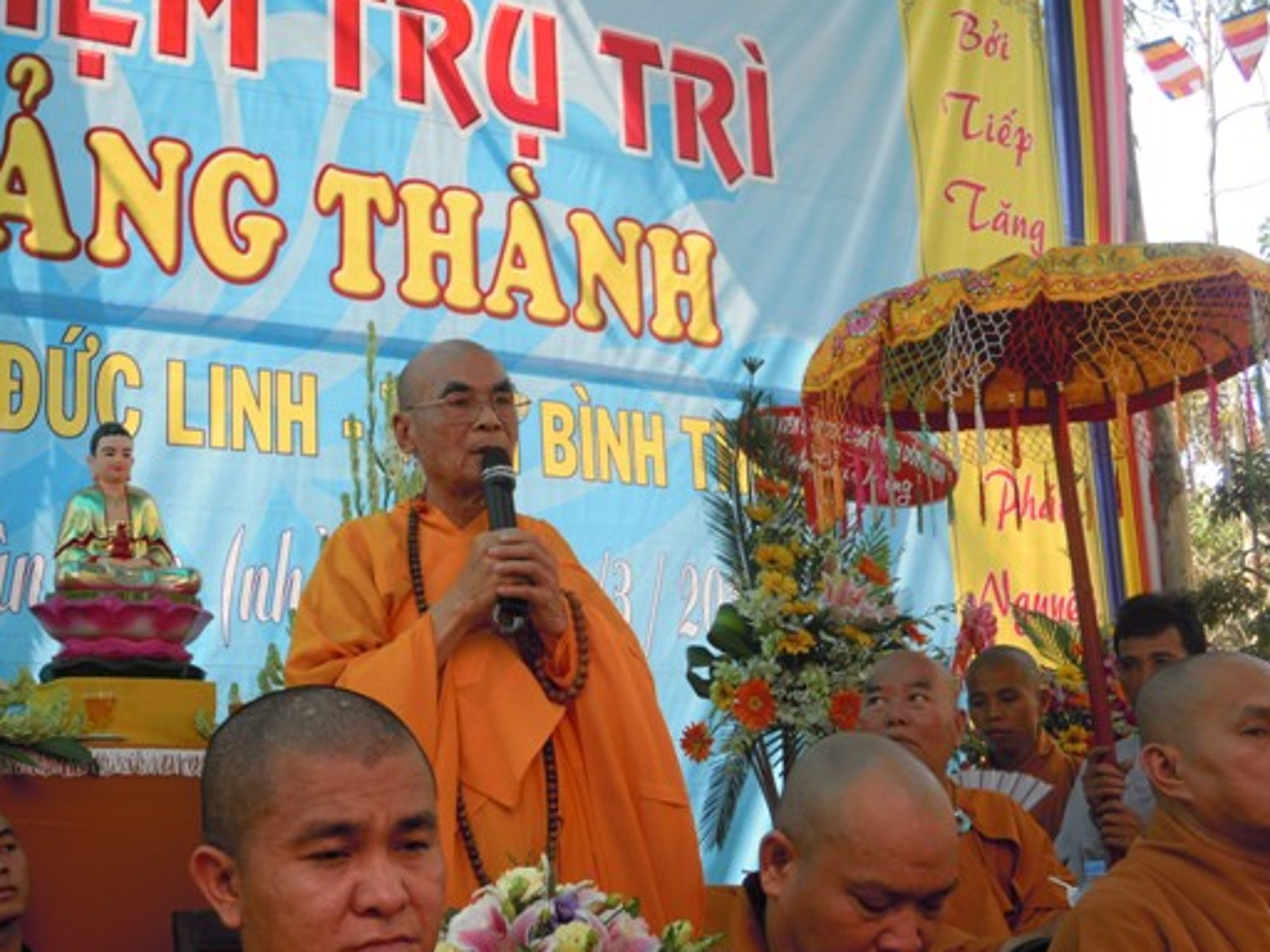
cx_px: 528
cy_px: 540
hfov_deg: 41.9
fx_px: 1651
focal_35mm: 45
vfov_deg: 32.1
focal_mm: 6.4
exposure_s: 1/160
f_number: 3
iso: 100
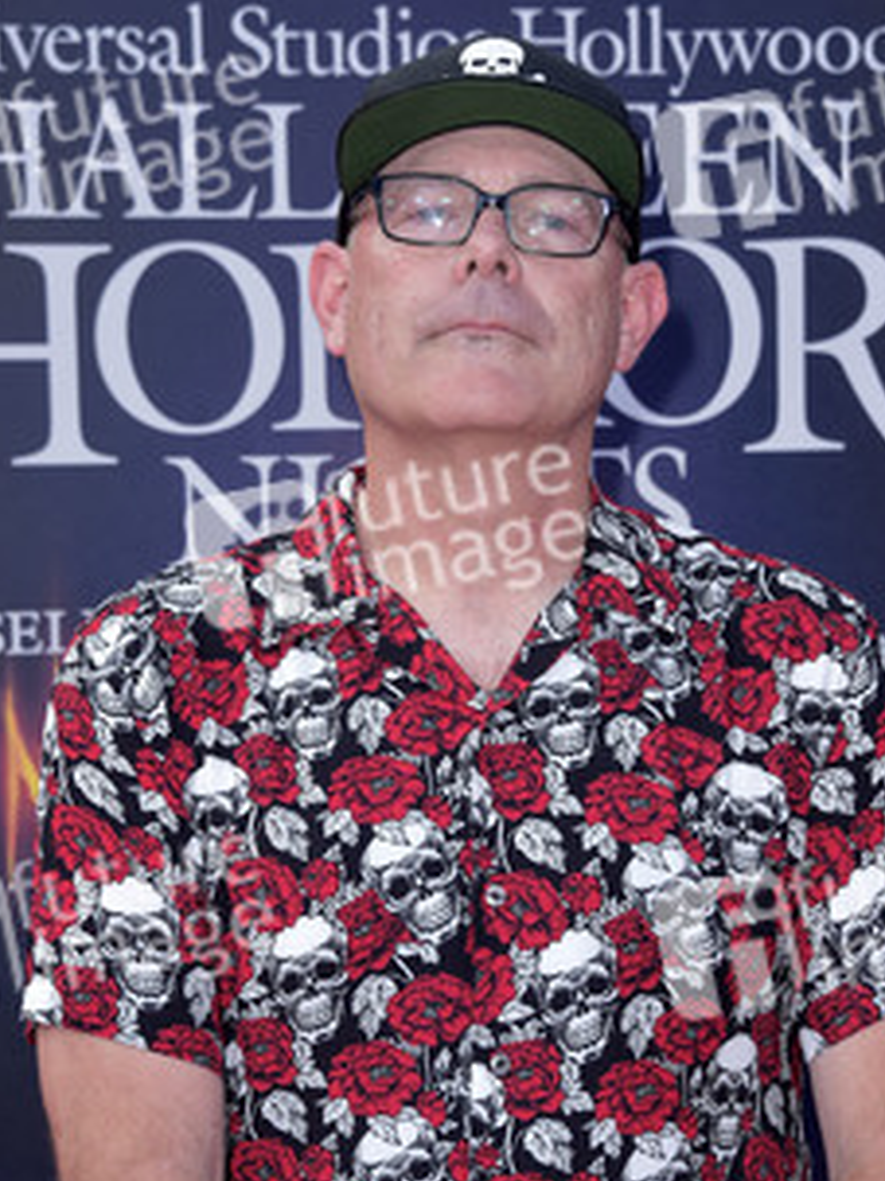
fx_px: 3991
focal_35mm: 117
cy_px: 733
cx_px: 501
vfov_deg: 16.8
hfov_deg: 12.7
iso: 1250
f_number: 7.1
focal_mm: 92
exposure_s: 1/250
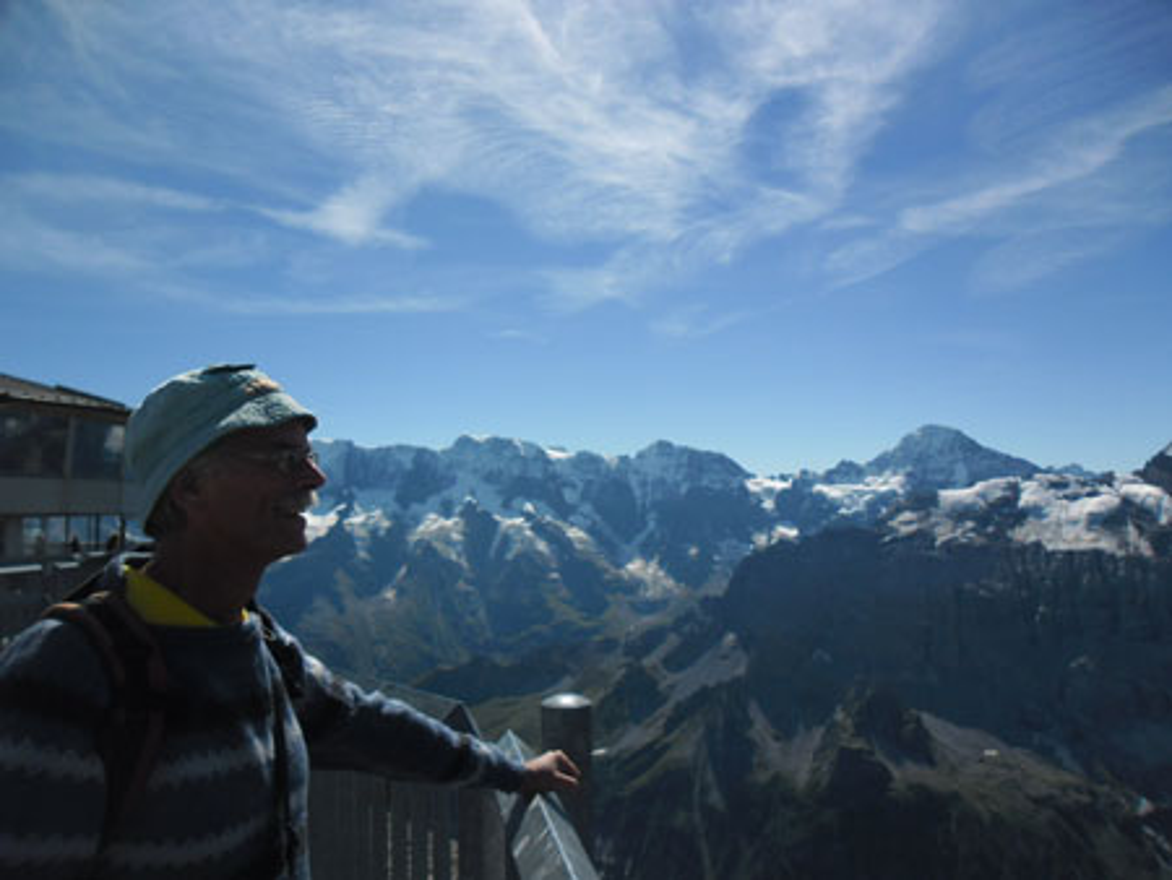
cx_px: 586
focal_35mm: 27
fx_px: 915
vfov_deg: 51.4
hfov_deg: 65.3
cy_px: 440
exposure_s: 1/224
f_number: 9
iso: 80
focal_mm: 4.9
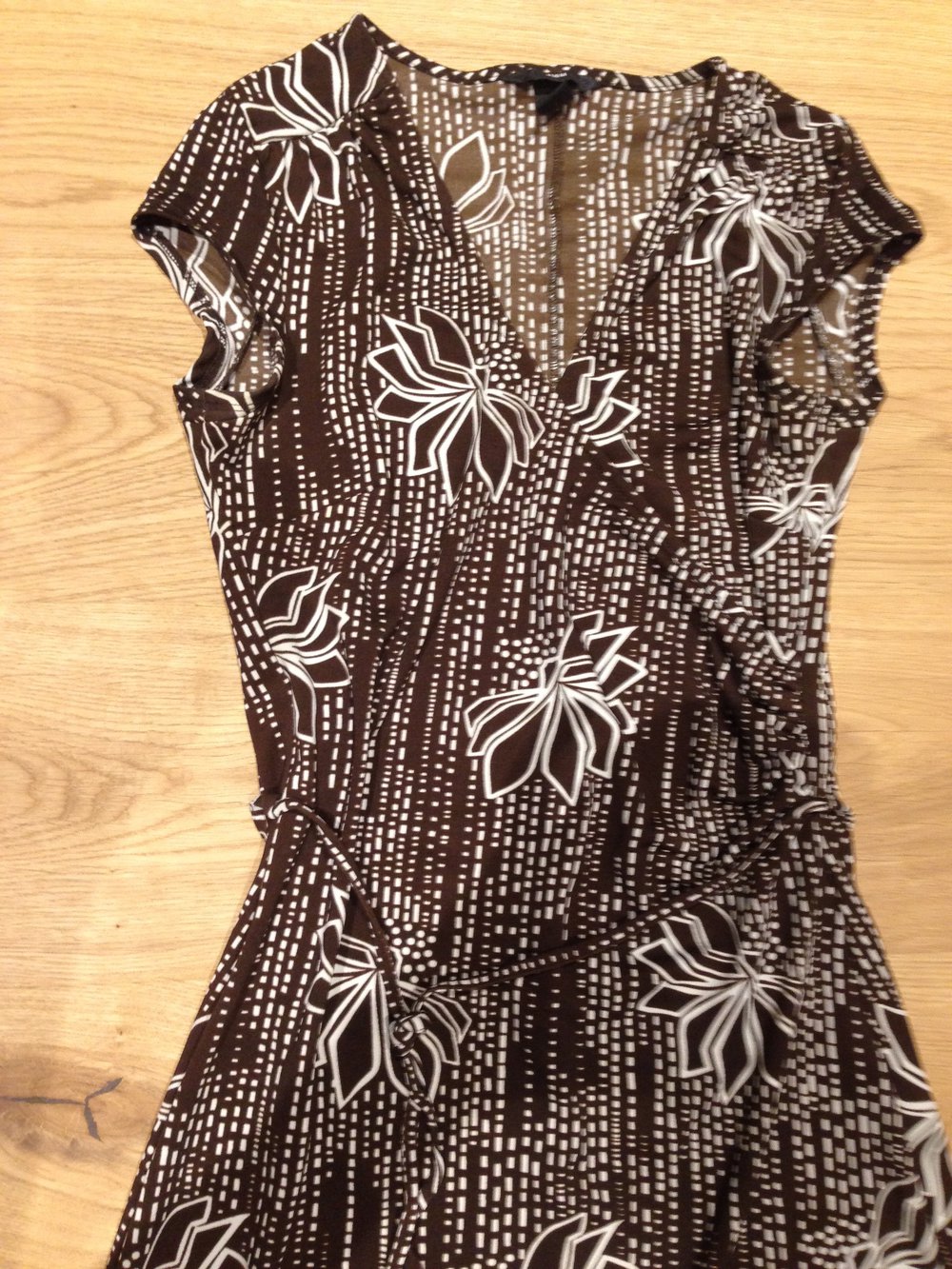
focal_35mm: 33
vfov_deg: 55.3
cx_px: 476
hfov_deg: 43.0
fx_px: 1210
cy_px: 634
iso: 200
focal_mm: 4.12
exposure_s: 1/20
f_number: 2.4
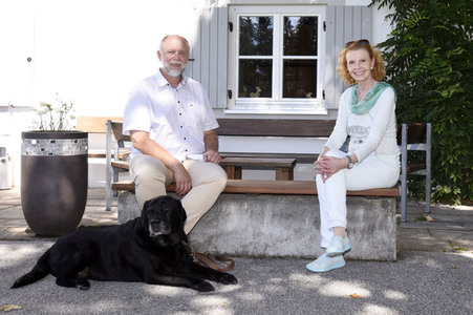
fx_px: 499
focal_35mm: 38
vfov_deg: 35.0
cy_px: 158
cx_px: 236
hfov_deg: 50.7
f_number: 11
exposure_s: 1/160
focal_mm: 38
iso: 640
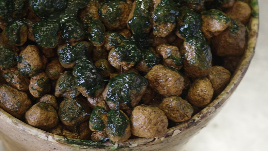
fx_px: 1237
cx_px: 144
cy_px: 3
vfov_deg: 7.0
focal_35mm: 174
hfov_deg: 12.4
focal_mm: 26
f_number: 2.8
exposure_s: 1/25
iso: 320
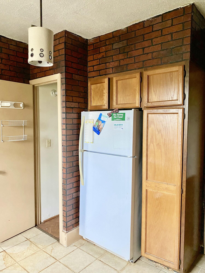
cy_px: 136
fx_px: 205
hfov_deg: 53.1
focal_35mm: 26
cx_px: 102
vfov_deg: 67.3
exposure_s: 1/54
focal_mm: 4.25
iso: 500
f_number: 1.8
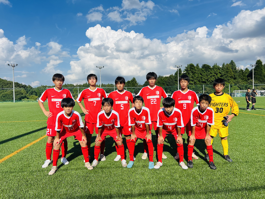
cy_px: 100
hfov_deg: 67.3
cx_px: 132
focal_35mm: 26
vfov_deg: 53.1
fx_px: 199
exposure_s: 1/5587
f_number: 1.5
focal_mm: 5.7
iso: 50
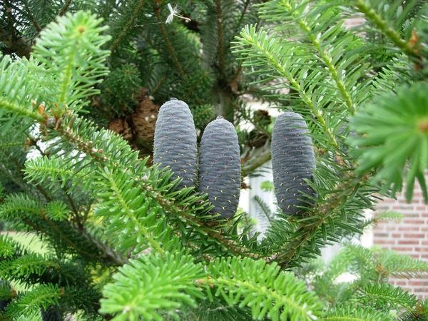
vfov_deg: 37.7
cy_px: 160
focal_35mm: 38
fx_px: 470
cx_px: 214
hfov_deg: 49.0
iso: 64
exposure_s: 1/181
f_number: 2.8
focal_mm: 7.8
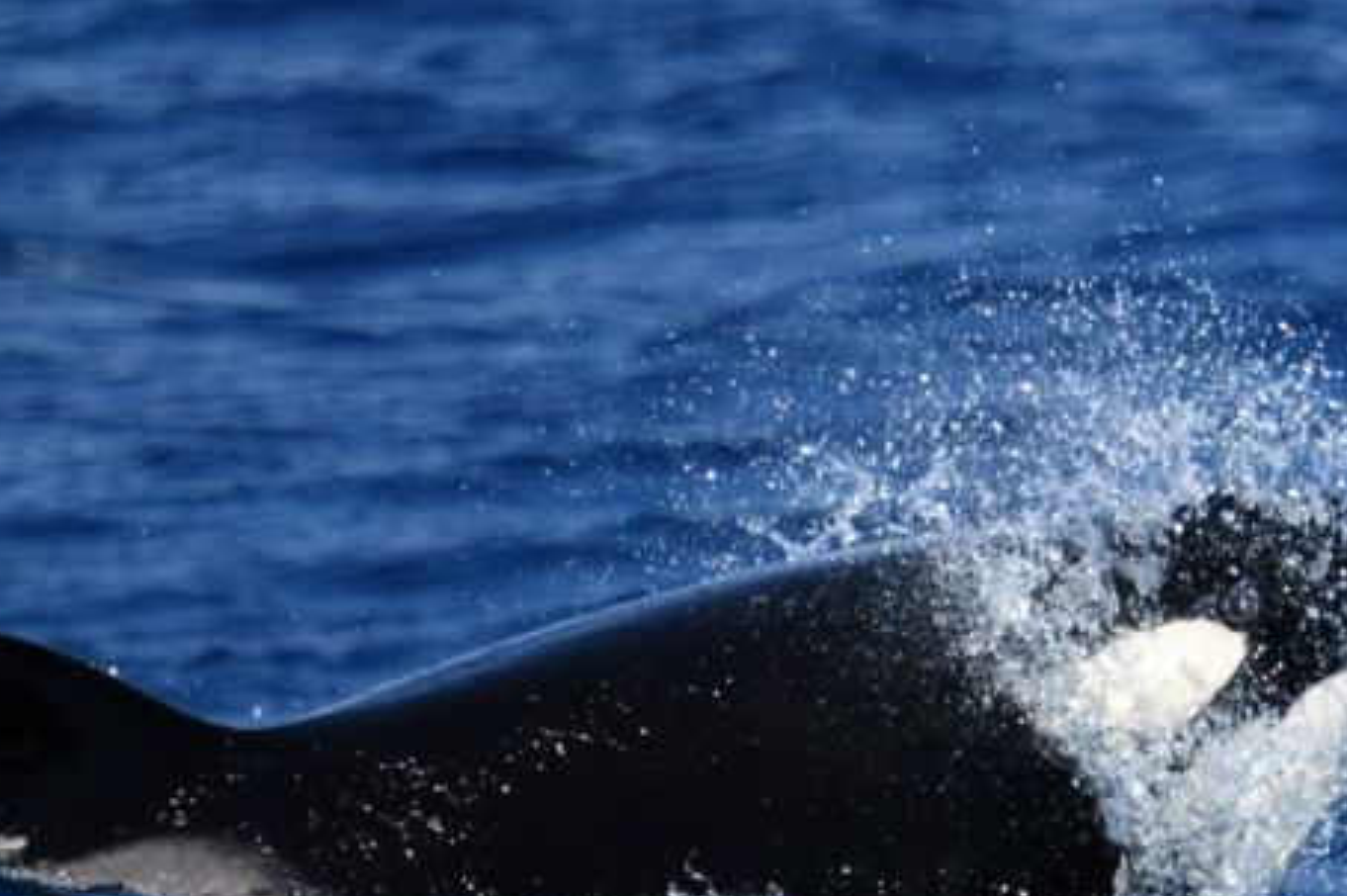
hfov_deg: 2.0
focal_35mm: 1058
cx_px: 665
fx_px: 39557
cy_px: 639
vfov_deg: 1.3
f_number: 6.3
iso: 1400
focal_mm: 600
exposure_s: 1/8000
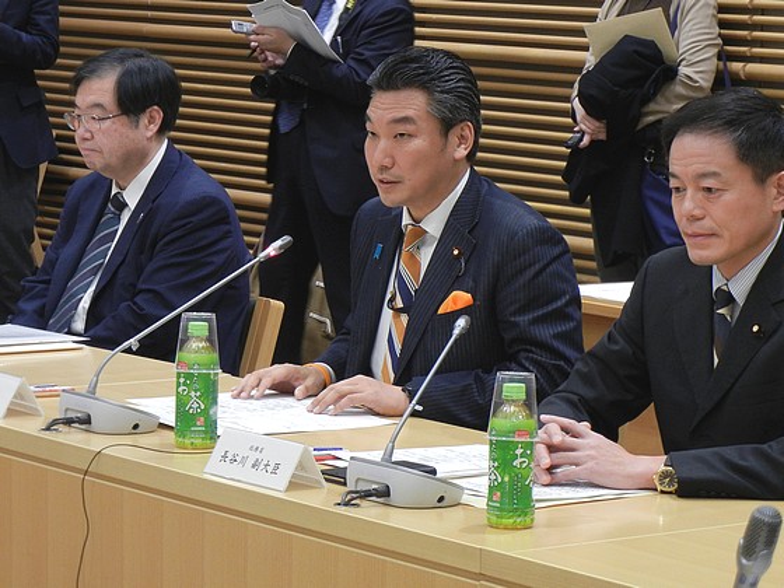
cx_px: 392
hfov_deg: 17.0
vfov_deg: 12.8
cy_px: 294
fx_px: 2627
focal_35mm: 116
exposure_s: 1/15.1
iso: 400
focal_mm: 20.9
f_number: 4.6
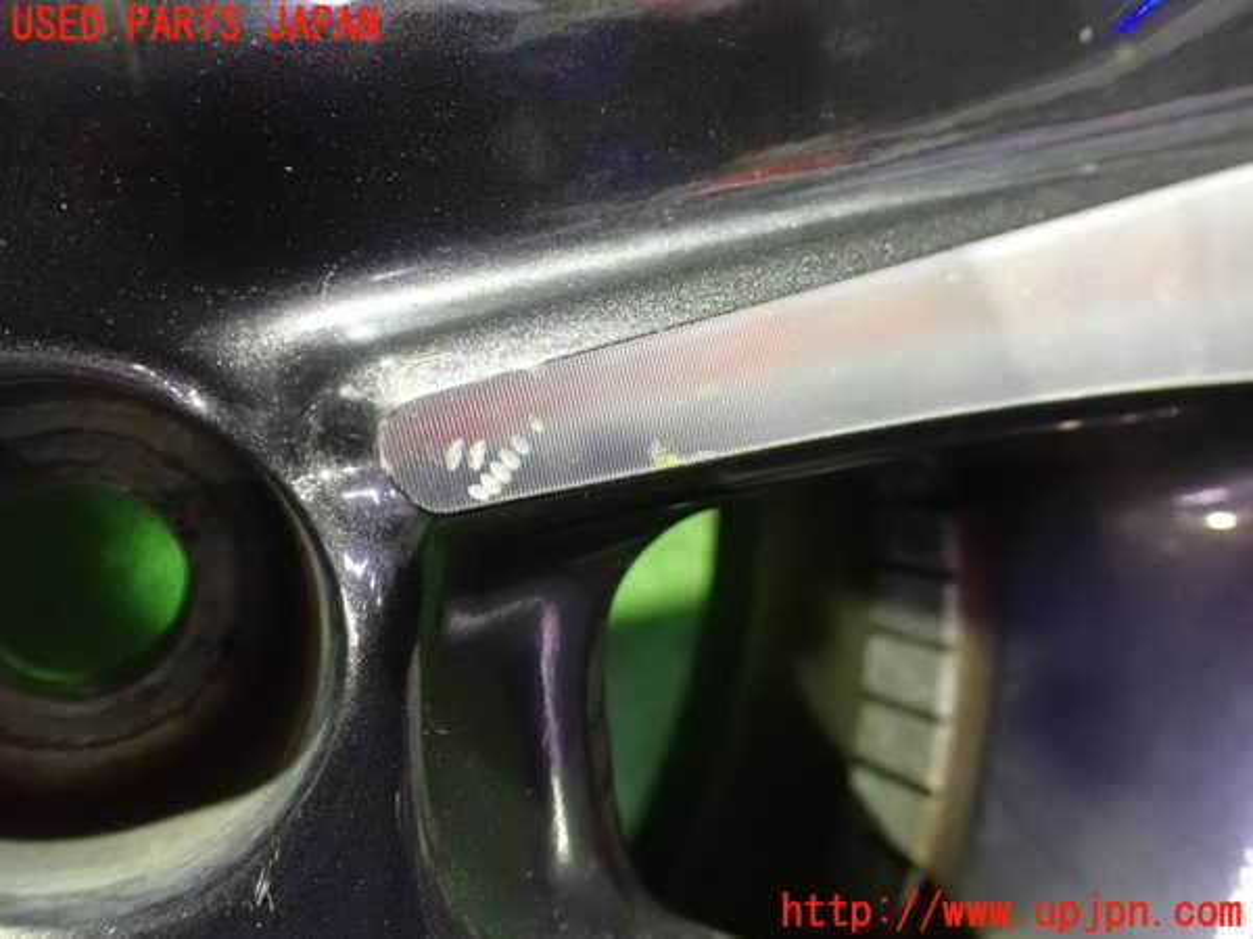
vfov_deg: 46.8
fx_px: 1086
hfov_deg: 60.0
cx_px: 626
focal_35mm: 30
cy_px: 470
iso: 1600
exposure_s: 1/25
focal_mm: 5.4
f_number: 2.3
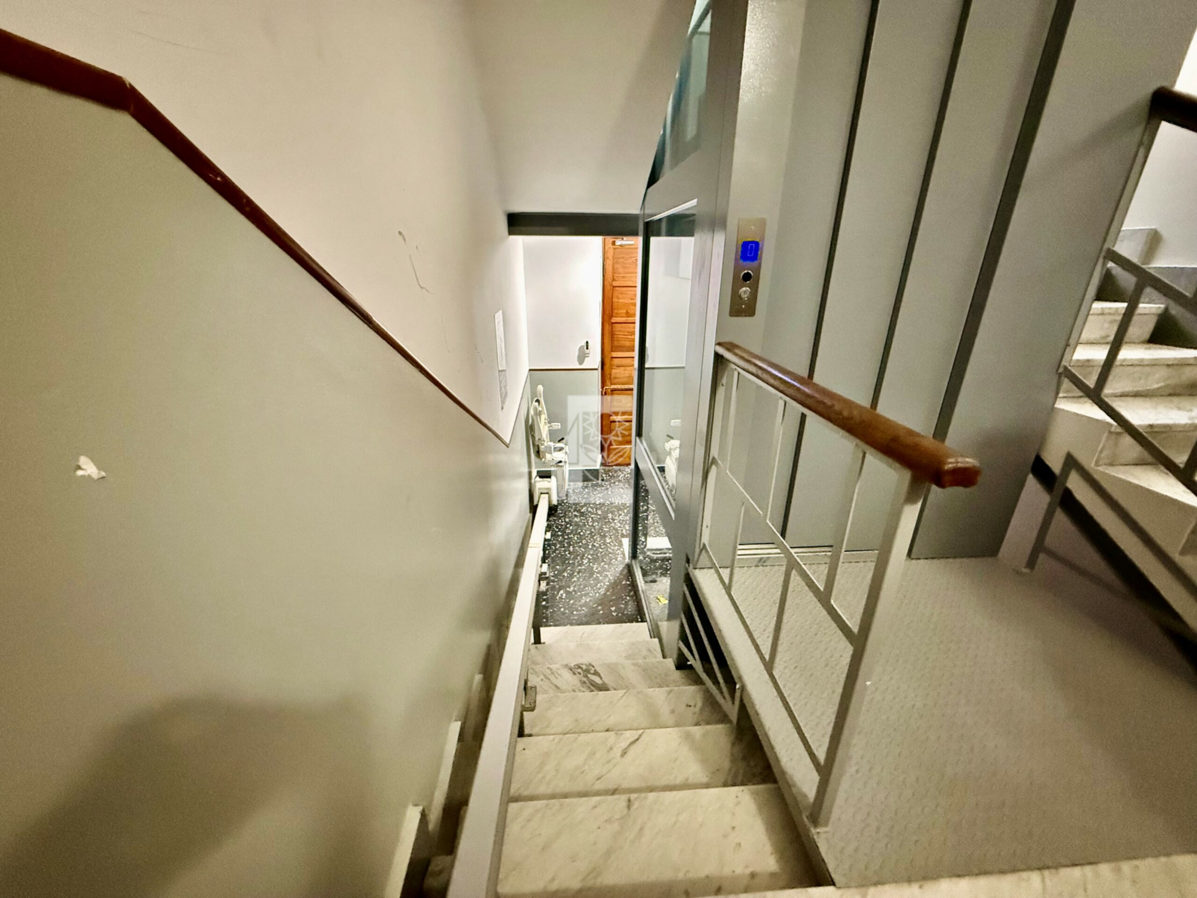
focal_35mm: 14
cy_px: 449
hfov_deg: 102.1
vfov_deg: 85.7
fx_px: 484
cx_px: 598
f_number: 2.2
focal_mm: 2.22
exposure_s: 1/60
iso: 1000
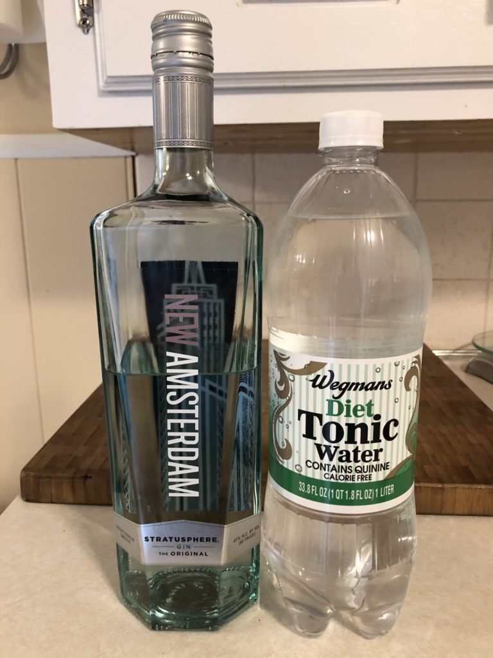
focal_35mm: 28
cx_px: 246
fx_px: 532
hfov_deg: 49.7
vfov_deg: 63.4
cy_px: 329
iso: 50
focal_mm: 3.99
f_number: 1.8
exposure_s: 1/15
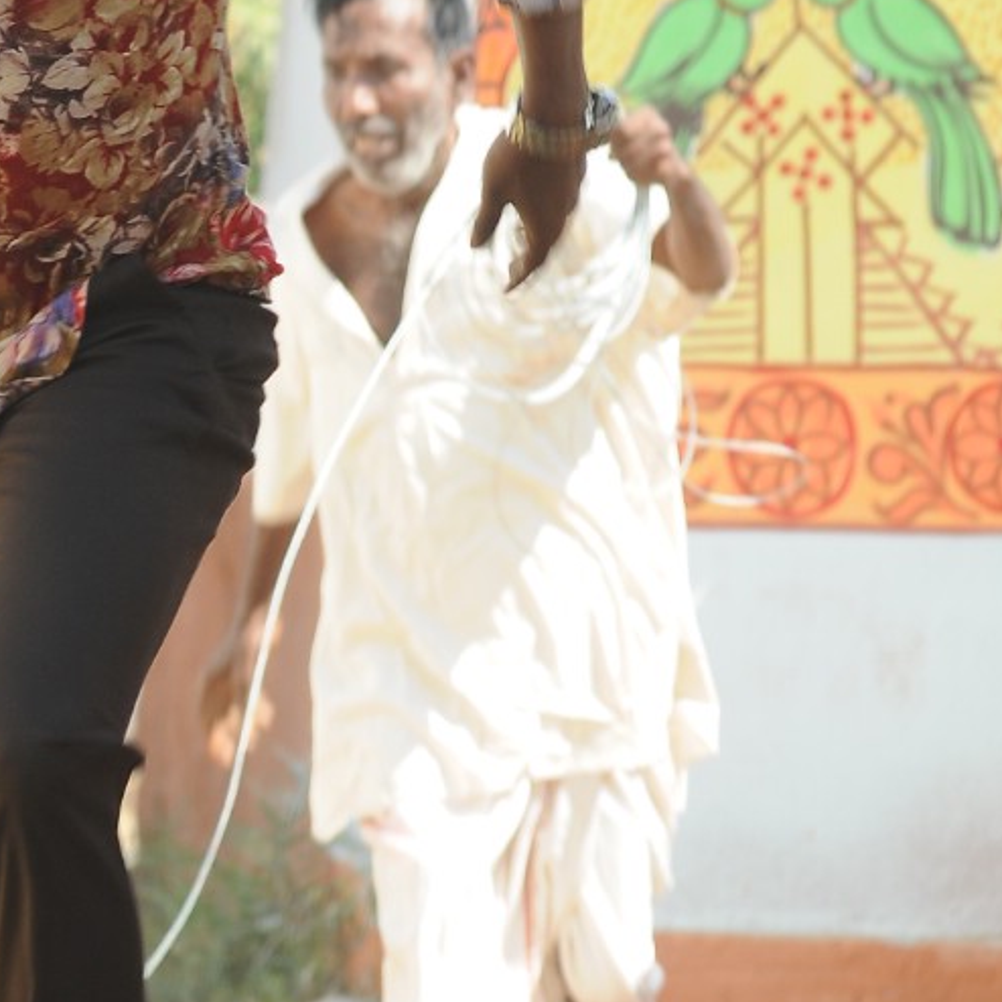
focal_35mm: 660
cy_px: 634
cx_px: 111
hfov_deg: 2.7
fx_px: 21614
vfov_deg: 2.7
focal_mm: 170
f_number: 5.6
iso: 200
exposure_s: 1/160
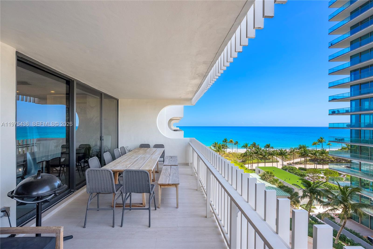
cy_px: 124
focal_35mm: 16
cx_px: 186
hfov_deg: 96.7
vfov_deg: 73.8
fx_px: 166
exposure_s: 1/125
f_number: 8
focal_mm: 16
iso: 100
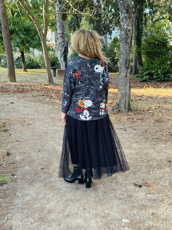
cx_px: 86
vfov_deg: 39.7
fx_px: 318
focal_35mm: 48
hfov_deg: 30.3
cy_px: 115
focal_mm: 6.76
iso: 100
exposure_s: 1/135
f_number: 1.78
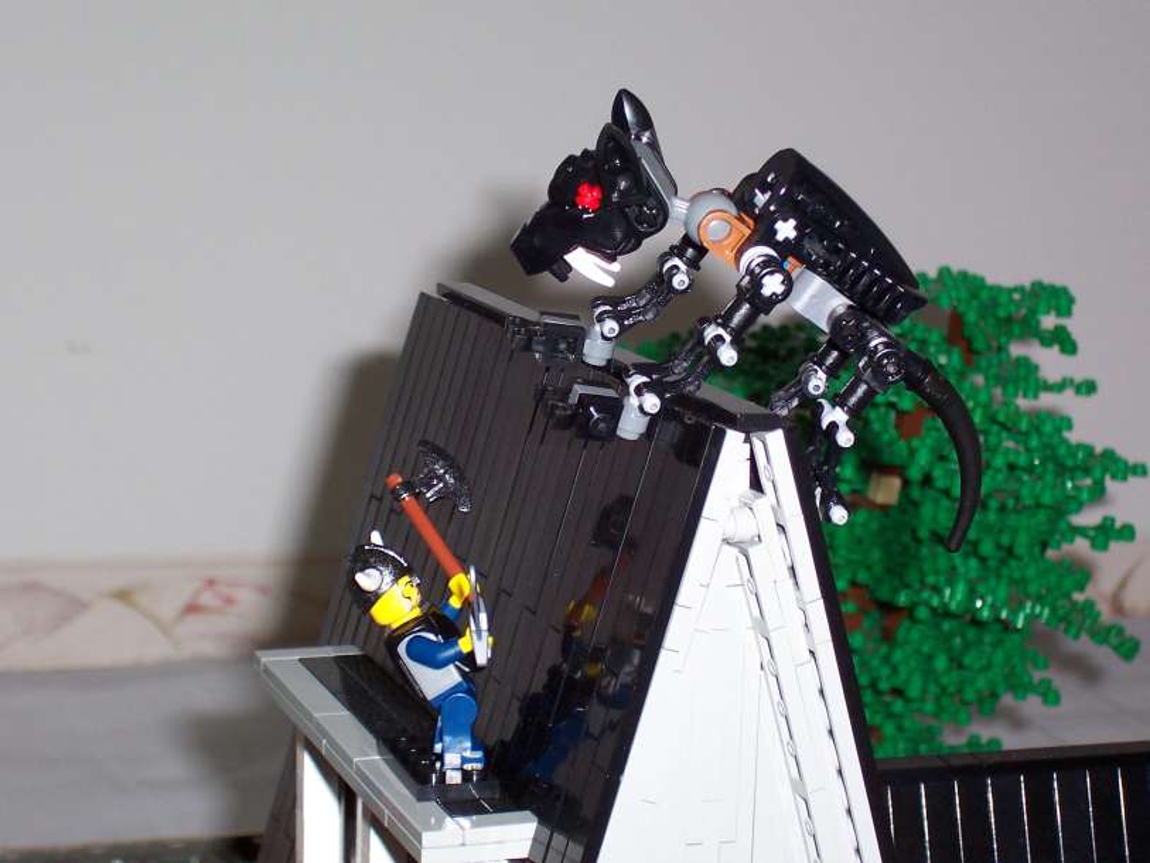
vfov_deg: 16.6
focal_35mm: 89
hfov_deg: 22.0
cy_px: 432
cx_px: 575
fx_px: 2957
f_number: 4.1
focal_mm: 13.5
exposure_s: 1/90
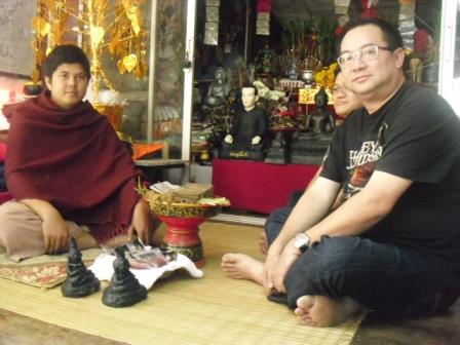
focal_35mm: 36
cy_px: 172
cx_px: 230
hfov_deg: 51.4
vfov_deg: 39.7
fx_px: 478
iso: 800
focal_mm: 6.3
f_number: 3.1
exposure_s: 1/15
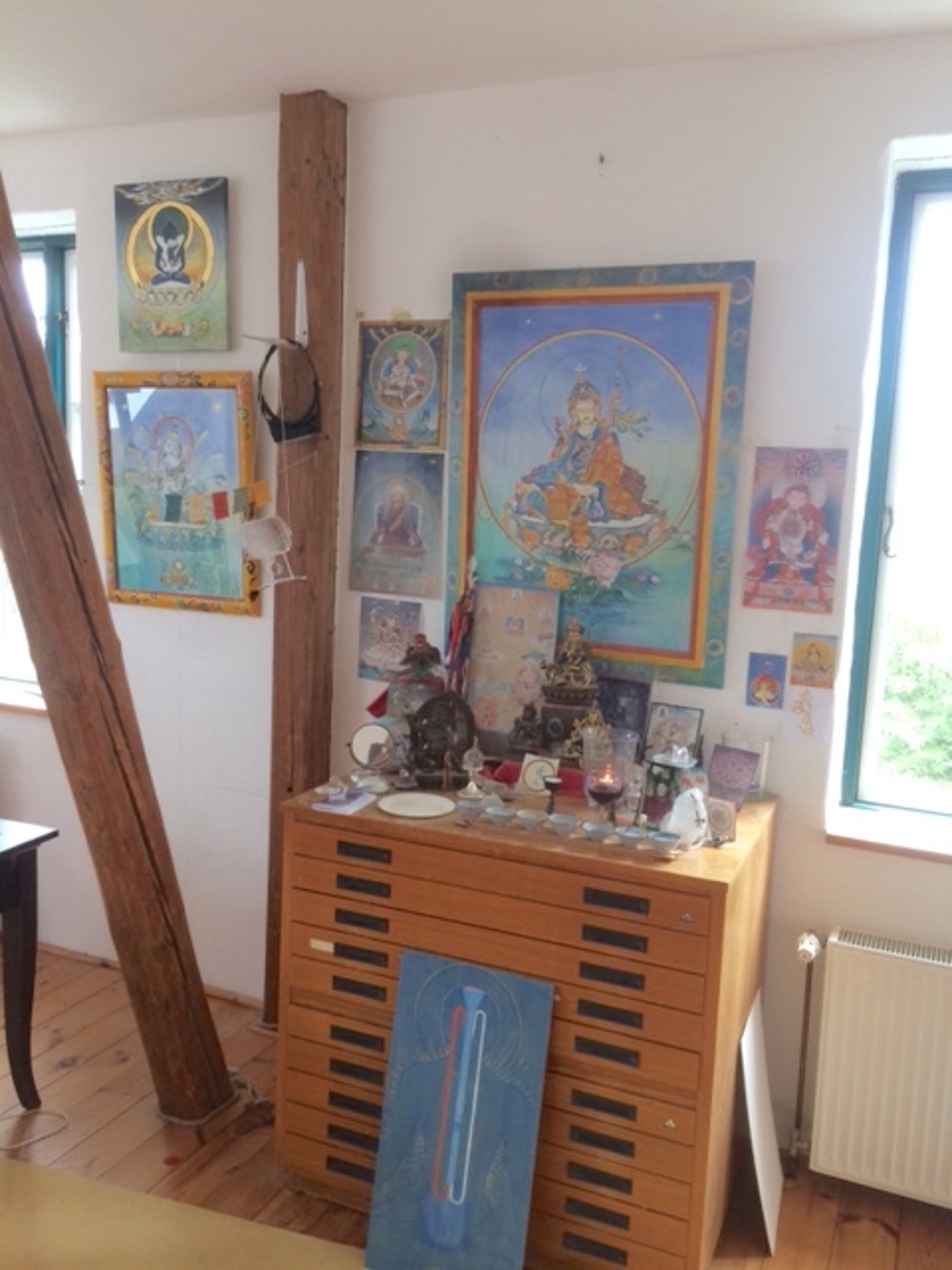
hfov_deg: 48.2
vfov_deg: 61.7
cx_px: 476
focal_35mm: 29
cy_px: 635
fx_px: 1063
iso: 50
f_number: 2.2
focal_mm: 4.15
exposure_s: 1/33
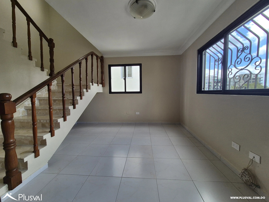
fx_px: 101
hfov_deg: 106.2
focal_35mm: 13
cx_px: 134
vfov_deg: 89.9
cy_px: 101
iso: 50
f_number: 2.2
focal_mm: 2.2
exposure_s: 1/168
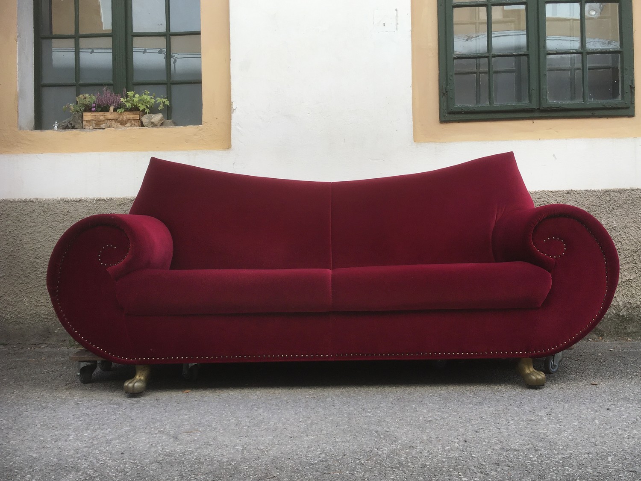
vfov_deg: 48.2
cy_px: 240
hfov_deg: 61.7
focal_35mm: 29
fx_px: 537
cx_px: 320
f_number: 2.2
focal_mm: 4.15
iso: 25
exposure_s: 1/345
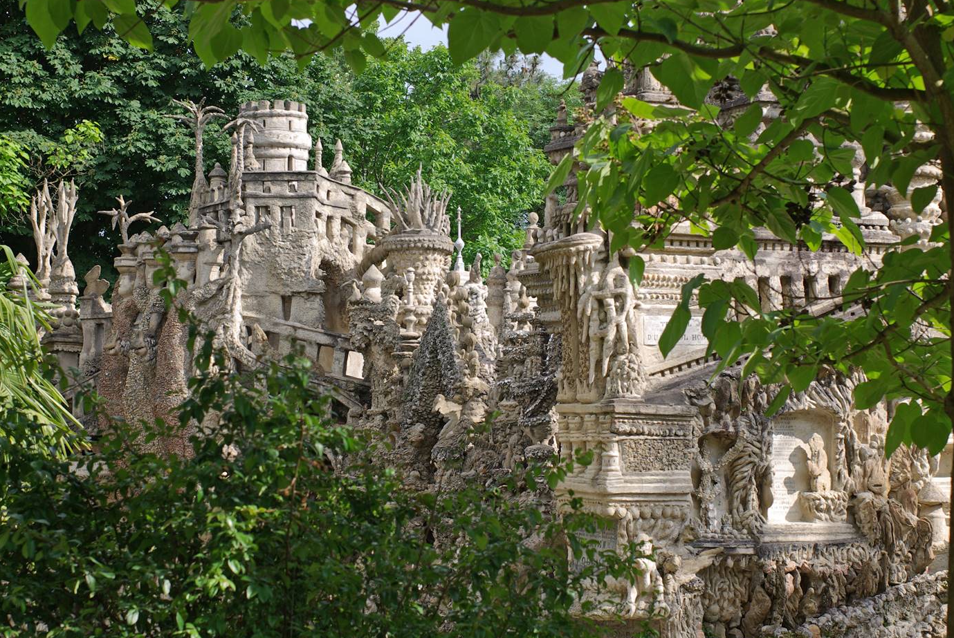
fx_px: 2308
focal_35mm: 87
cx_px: 430
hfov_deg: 23.3
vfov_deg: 15.8
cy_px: 305
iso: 100
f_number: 4.5
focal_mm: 50
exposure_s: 1/350
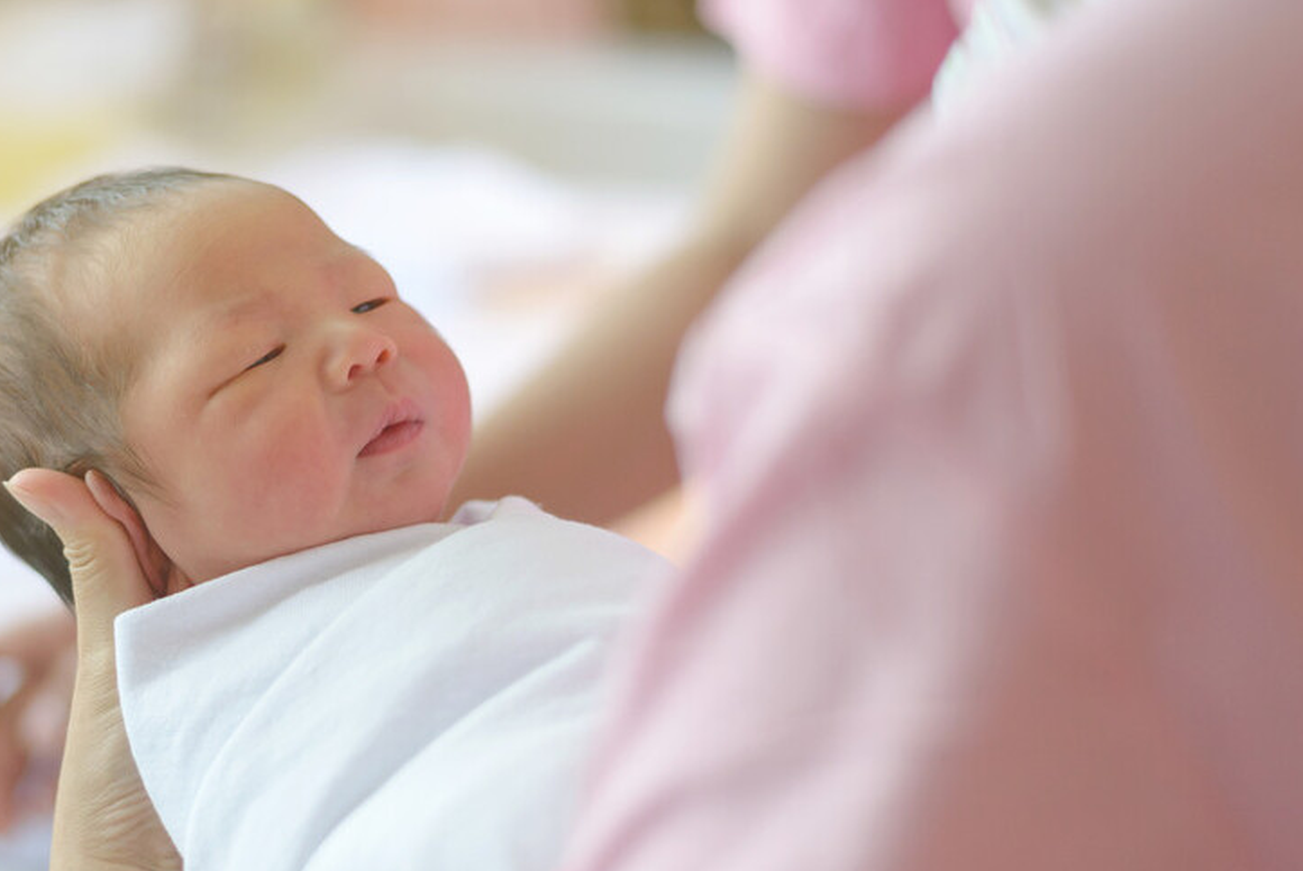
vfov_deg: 16.5
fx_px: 3006
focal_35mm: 83
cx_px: 368
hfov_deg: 24.3
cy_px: 488
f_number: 2.2
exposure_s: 1/640
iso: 800
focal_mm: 50
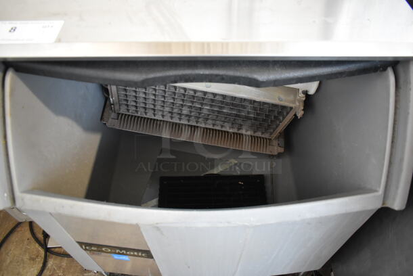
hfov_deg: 67.3
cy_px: 138
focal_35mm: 27
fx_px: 310
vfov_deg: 48.0
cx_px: 206
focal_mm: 18
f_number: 3.5
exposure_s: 1/30
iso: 2000
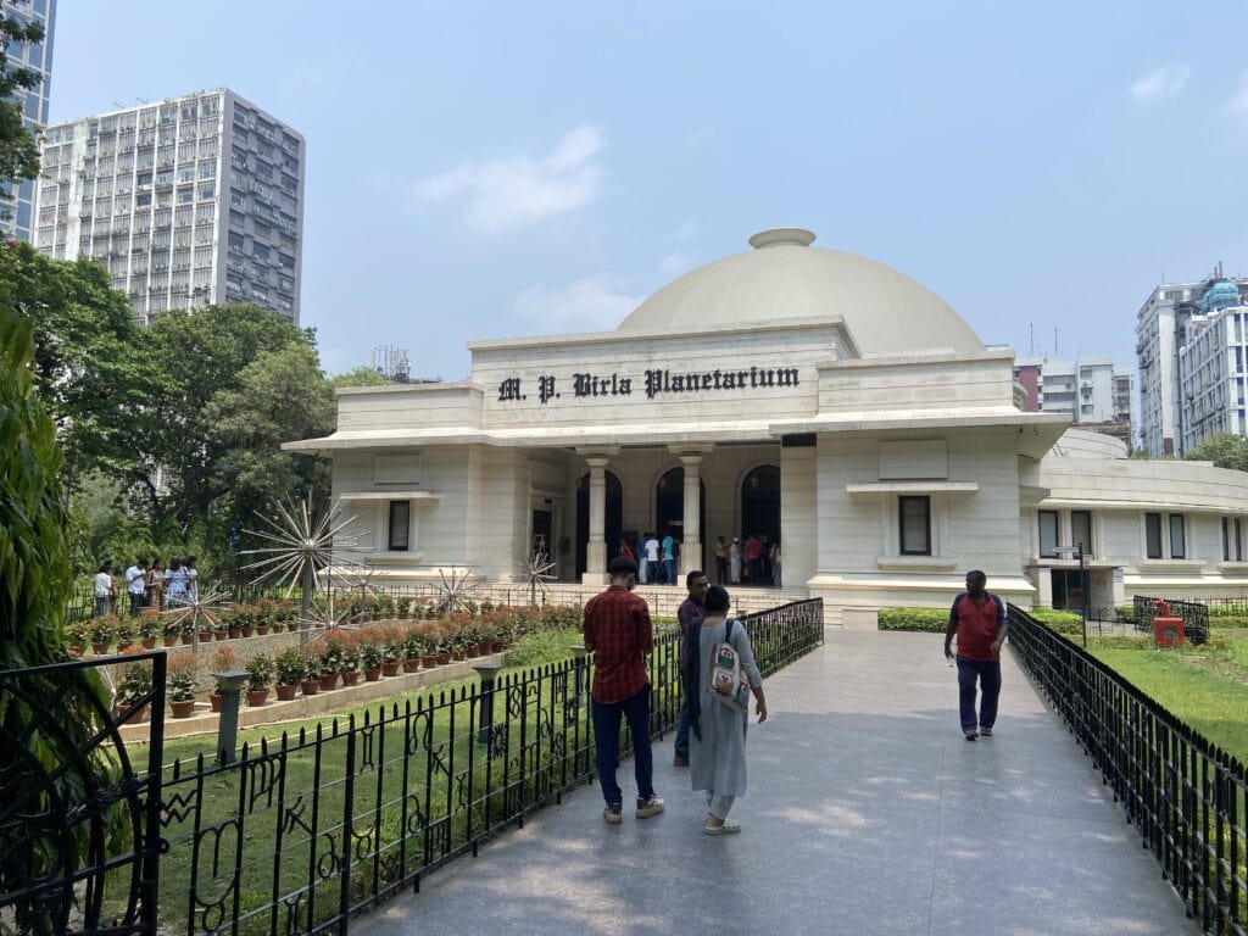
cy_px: 468
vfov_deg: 53.1
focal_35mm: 26
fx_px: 937
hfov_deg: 67.3
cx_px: 624
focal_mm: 4.25
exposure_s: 1/3040
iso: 32
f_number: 1.8
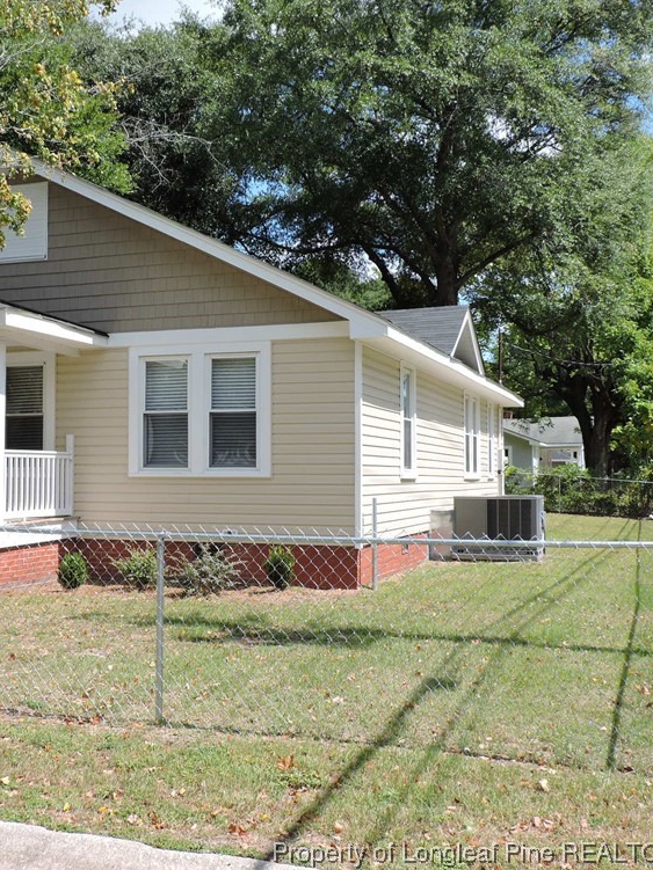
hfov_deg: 31.8
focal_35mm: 45
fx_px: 1132
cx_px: 188
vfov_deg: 42.1
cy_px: 433
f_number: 3.2
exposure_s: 1/800
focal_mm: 5.9
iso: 100
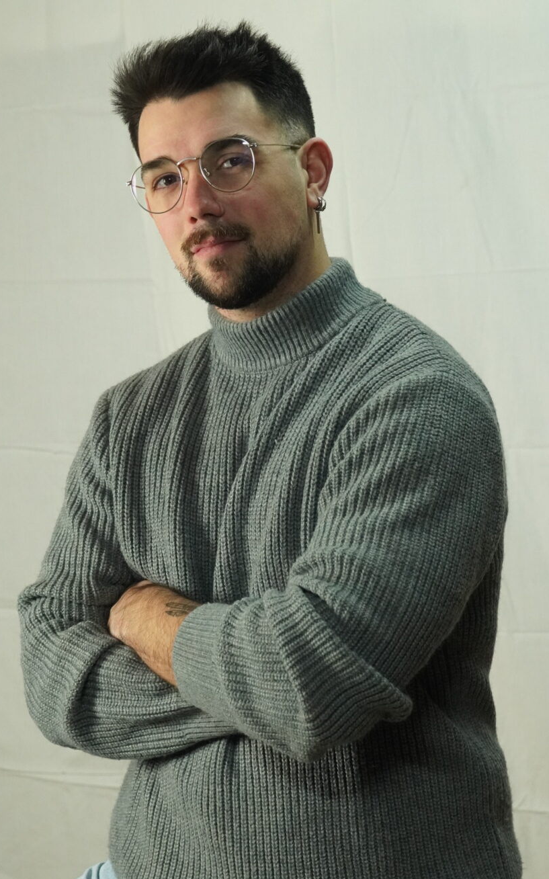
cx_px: 268
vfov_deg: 22.4
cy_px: 489
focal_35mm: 93
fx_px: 2218
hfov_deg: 14.1
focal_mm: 49
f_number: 4.5
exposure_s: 1/60
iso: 4000
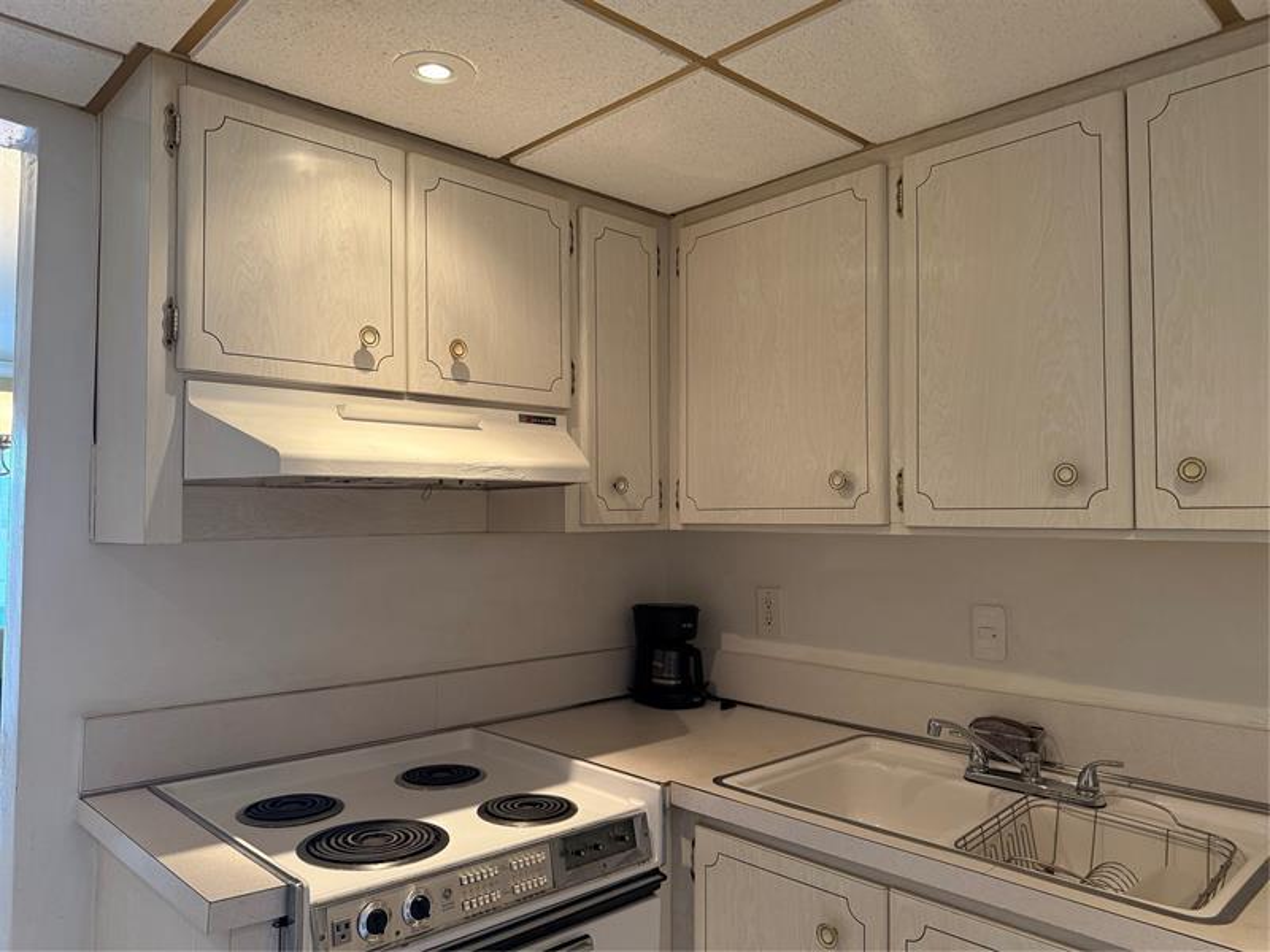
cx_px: 635
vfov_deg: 56.8
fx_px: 881
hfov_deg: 71.6
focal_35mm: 24
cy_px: 476
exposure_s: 1/120
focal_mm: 6.76
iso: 250
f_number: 1.78
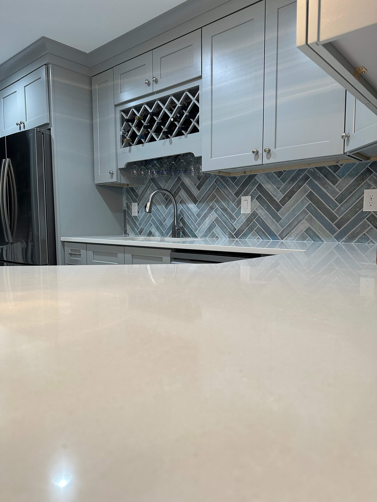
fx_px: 349
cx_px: 188
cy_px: 251
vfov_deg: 71.6
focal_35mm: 24
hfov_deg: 56.8
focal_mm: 6.86
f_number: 1.78
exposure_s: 1/120
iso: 200
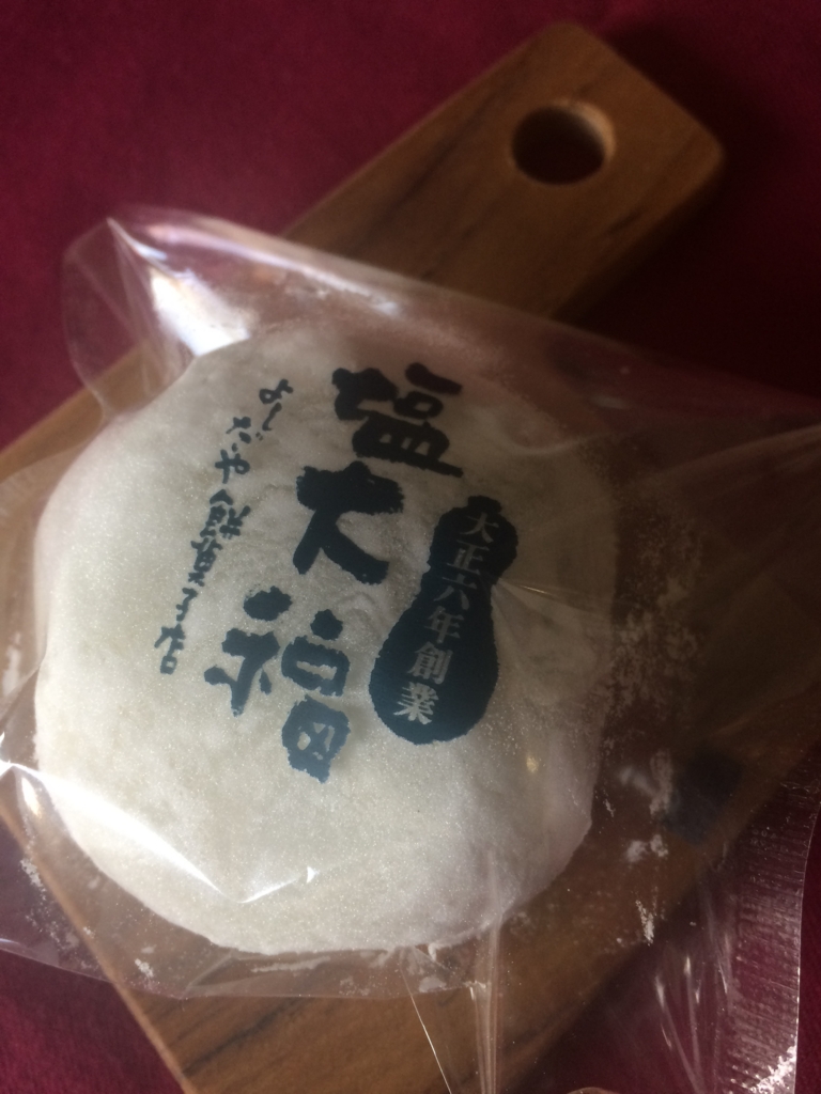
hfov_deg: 48.2
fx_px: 917
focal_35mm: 29
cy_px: 547
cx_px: 410
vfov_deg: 61.7
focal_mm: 4.15
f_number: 2.2
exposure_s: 1/30
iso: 32
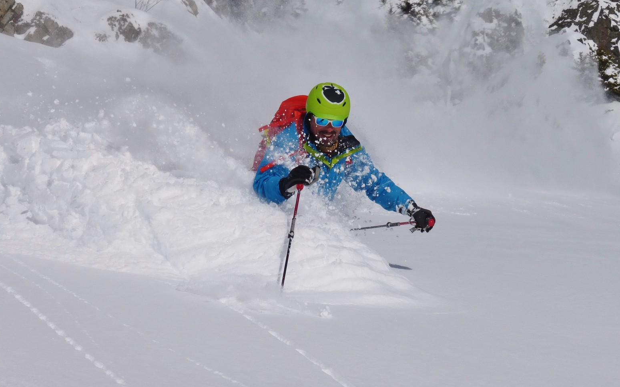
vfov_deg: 10.3
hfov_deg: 16.4
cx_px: 309
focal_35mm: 127
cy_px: 219
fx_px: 2146
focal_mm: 19.4
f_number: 6.3
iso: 100
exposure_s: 1/2000
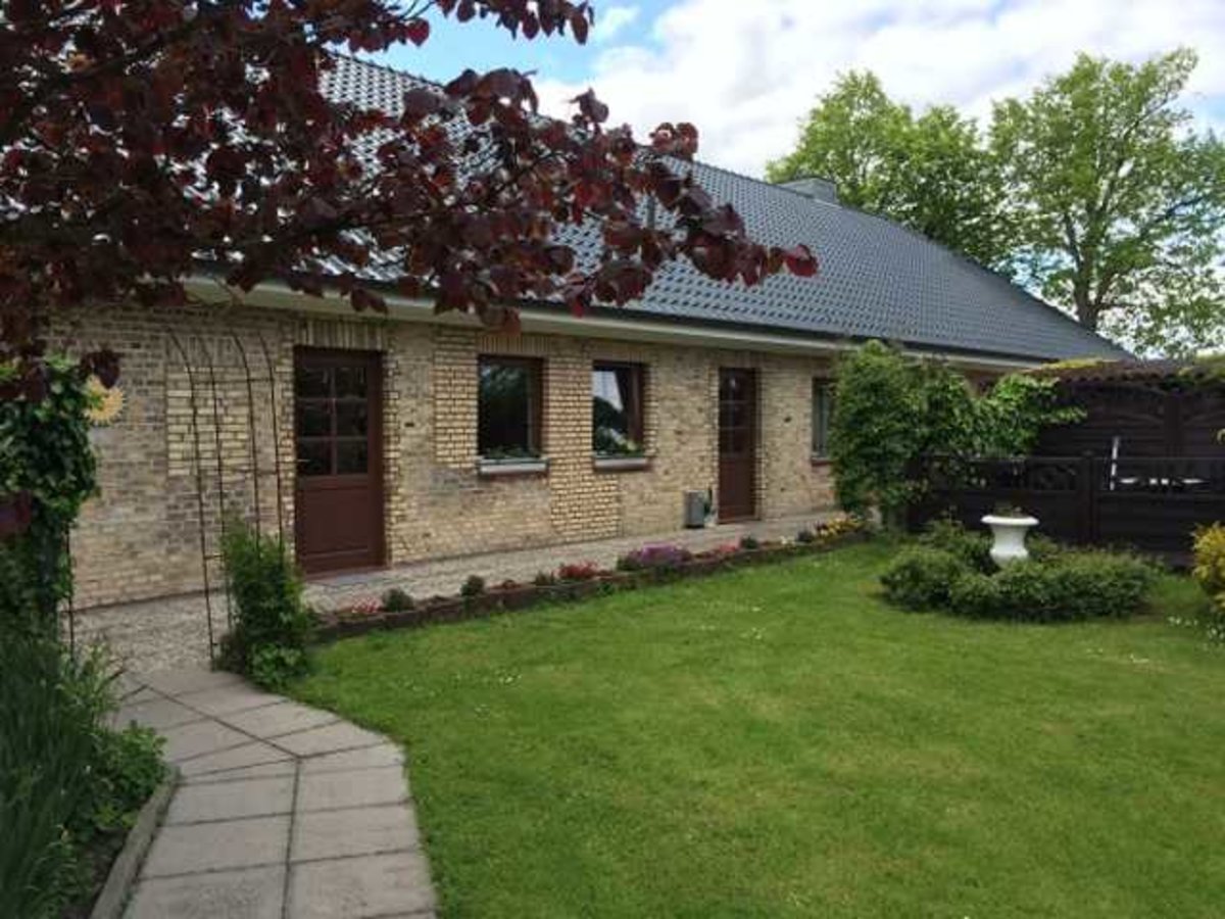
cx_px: 612
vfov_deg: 48.2
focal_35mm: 29
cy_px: 460
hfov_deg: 61.7
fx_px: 1026
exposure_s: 1/578
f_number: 2.2
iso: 32
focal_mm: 4.15
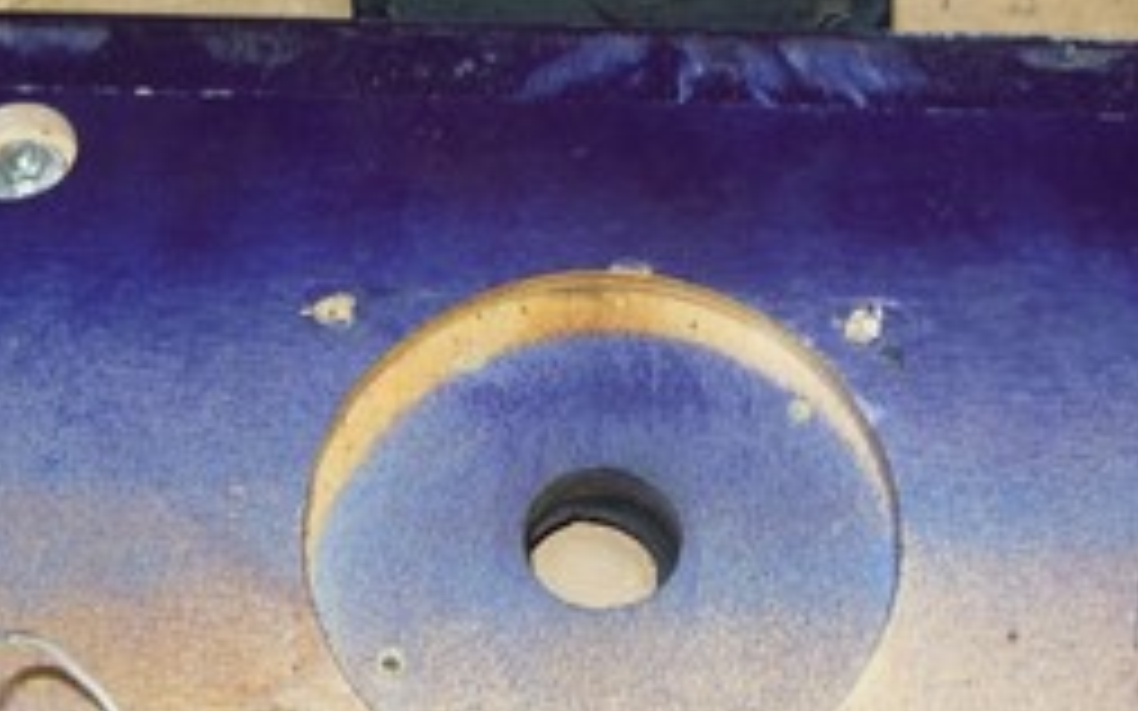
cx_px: 639
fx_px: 1922
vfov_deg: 20.9
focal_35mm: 62
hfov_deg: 32.9
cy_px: 356
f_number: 3.5
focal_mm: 6
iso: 125
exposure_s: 1/30
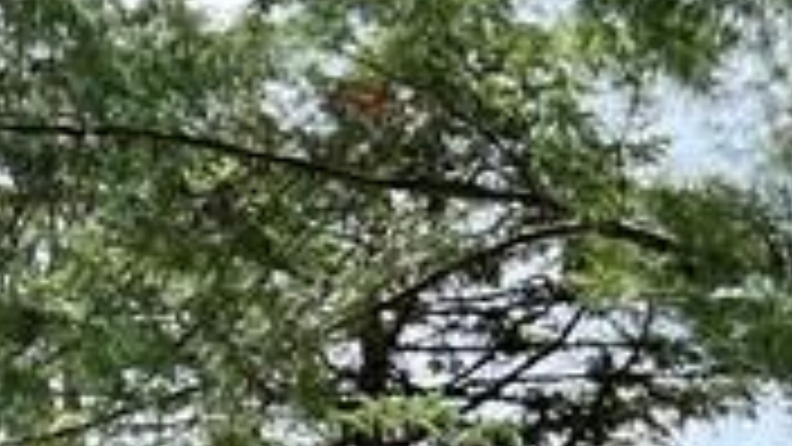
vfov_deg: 6.9
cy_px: 1158
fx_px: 3465
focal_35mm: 165
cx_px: 603
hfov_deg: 13.0
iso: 50
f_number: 1.5
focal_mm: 5.7
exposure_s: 1/2045
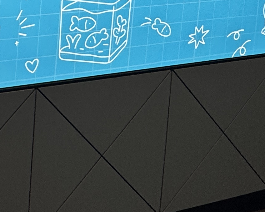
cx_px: -98
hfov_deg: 24.6
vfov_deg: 20.8
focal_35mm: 65
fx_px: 510
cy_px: -83
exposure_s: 1/213
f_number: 2.2
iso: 40
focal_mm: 2.22
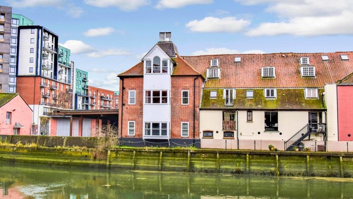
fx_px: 403
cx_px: 159
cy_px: 97
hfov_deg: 47.3
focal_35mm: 43
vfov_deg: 27.7
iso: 400
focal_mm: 20
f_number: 10
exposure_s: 1/200
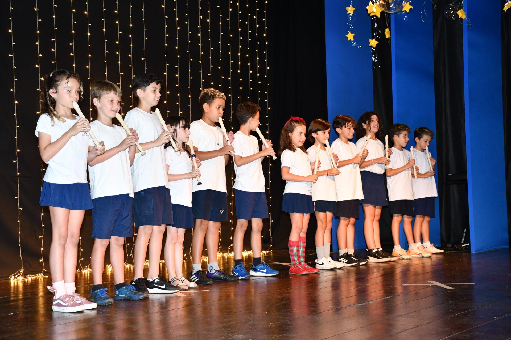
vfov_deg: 26.0
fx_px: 738
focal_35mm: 52
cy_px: 170
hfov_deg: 38.2
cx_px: 256
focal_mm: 35
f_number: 4.2
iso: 1400
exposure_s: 1/60
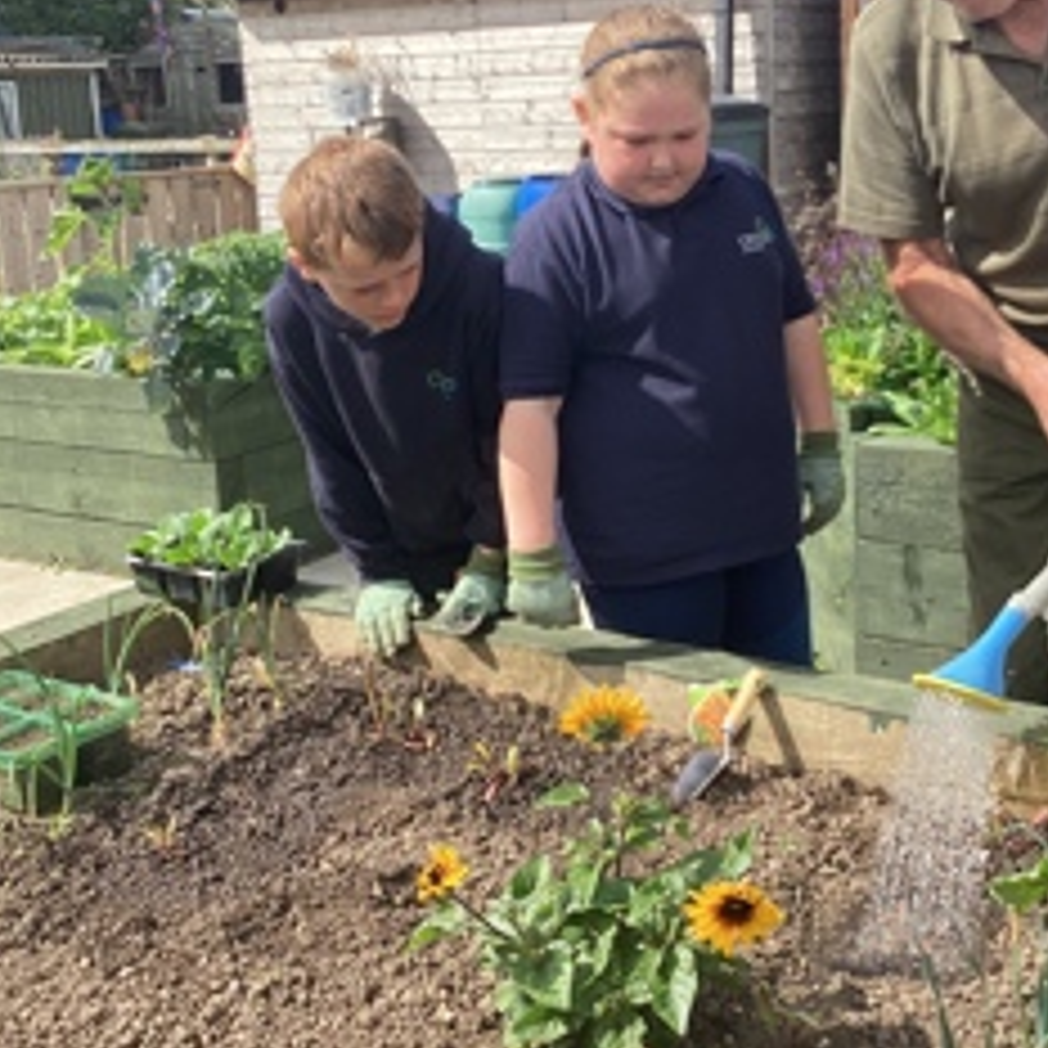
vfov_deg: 35.9
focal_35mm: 47
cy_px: 409
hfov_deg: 36.0
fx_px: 1610
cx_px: 607
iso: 25
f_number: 2.4
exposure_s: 1/691
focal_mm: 3.3
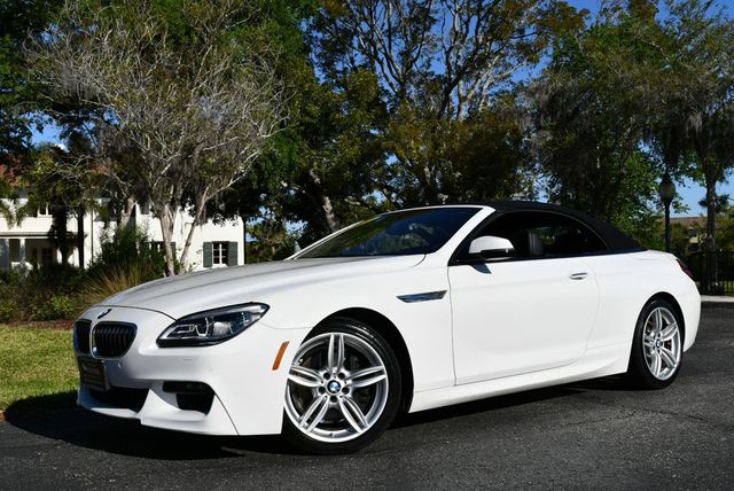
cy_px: 246
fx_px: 816
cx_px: 367
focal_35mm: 40
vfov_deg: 33.5
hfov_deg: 48.4
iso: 100
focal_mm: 20
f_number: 10
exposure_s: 1/400
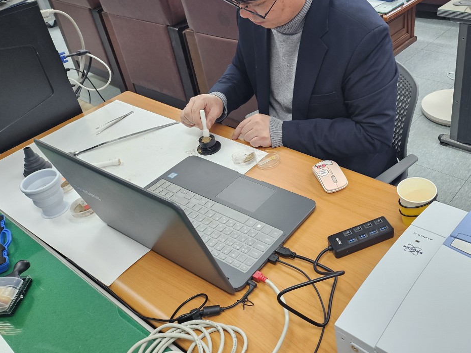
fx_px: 449
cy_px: 128
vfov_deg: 42.6
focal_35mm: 33
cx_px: 313
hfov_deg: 54.3
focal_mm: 5
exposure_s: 1/120
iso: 160
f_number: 1.8
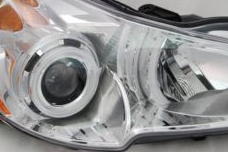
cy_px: 36
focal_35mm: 89
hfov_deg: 22.9
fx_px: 564
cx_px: 125
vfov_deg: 15.3
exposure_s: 1/1.3
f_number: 11
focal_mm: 30
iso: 100
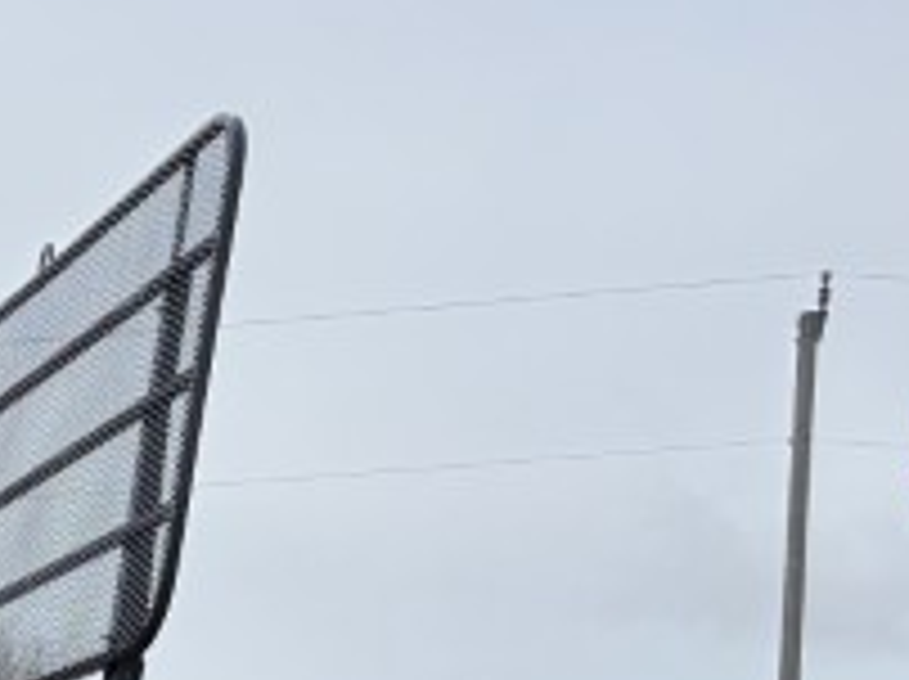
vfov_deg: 13.3
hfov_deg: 15.7
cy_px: 1090
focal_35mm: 103
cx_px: -837
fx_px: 2702
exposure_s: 1/5618
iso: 50
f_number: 1.6
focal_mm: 5.96
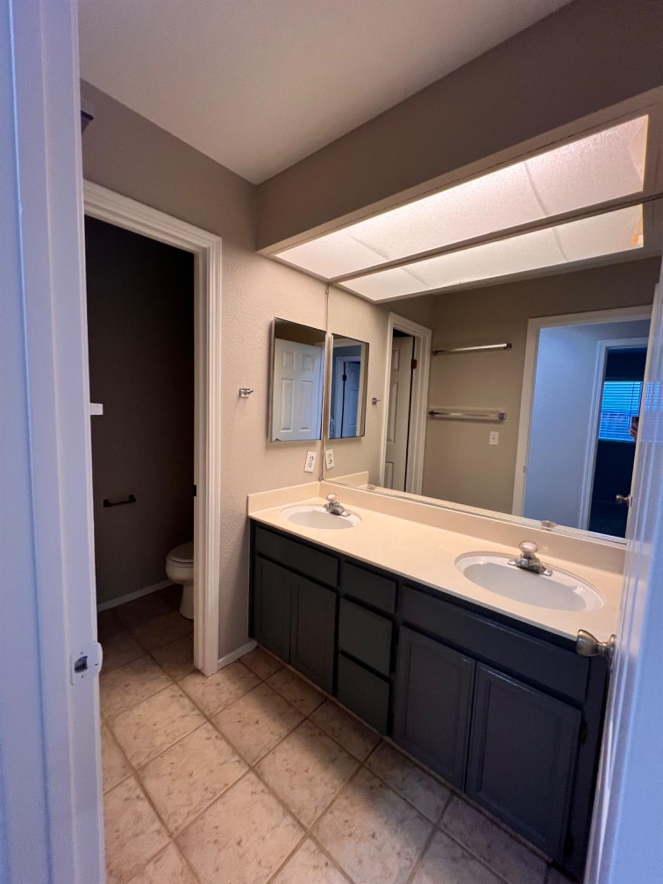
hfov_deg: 89.9
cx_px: 332
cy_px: 442
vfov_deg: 106.2
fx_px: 332
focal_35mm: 13
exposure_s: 1/120
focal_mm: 1.57
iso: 160
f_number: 1.8
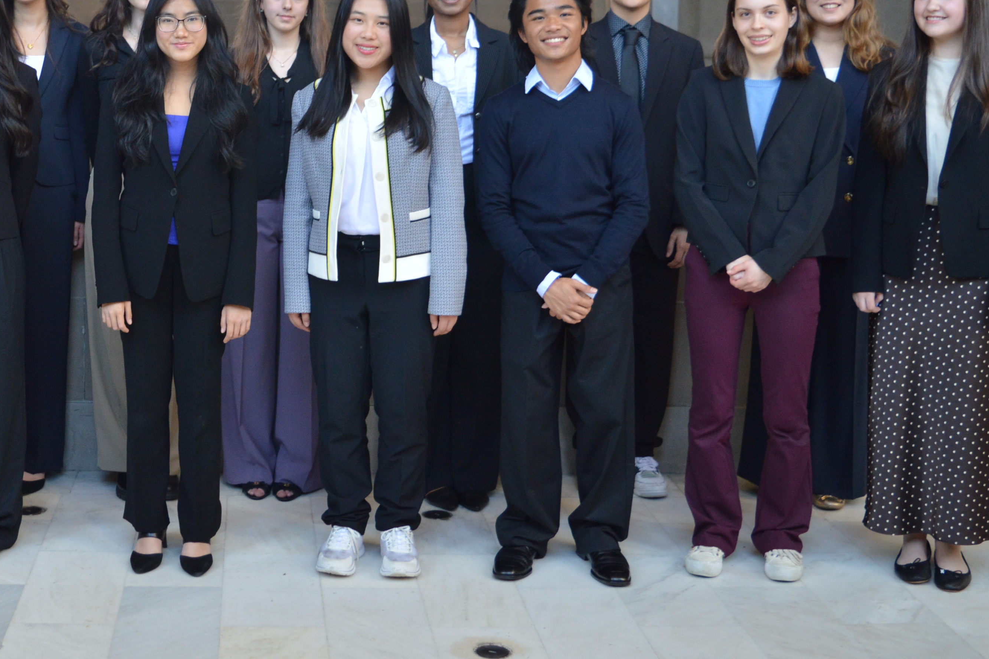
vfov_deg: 23.8
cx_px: 264
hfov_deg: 35.0
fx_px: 1538
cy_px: 113
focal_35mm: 56
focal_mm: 22
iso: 400
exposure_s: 1/40
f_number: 3.8
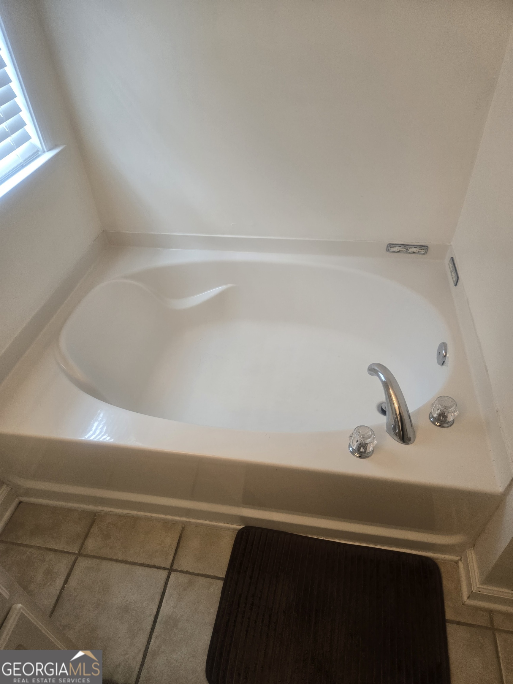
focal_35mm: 23
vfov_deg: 73.9
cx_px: 256
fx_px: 454
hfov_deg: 58.9
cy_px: 342
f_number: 1.8
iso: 125
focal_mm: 5.4
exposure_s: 1/120
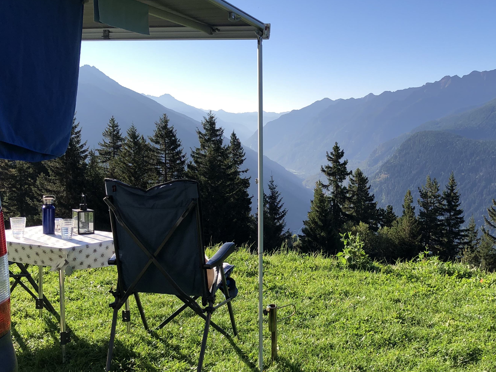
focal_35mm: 43
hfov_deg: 43.6
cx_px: 295
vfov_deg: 33.6
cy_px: 202
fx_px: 616
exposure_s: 1/1230
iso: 20
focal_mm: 4
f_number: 1.8
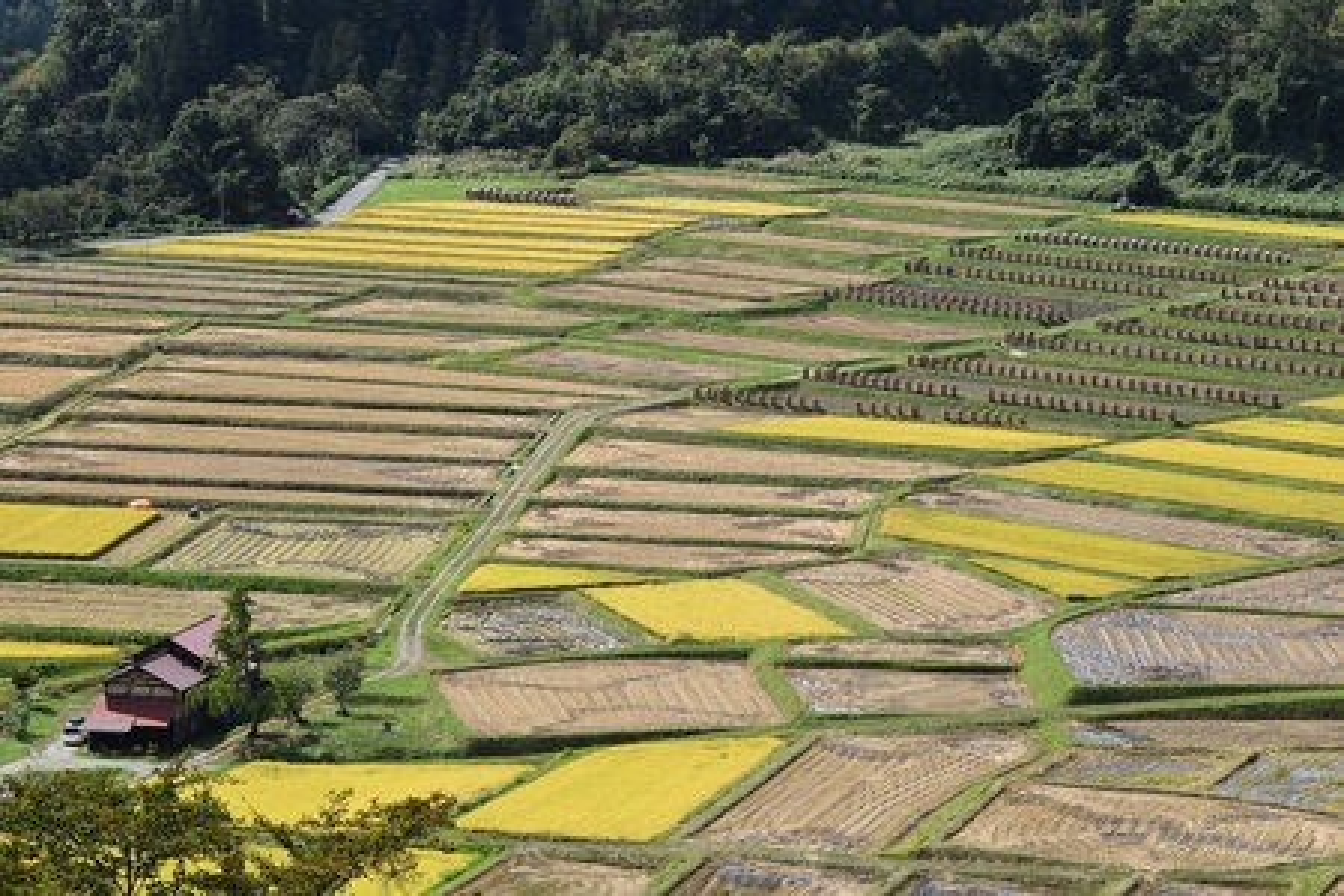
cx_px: 672
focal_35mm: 128
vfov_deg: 10.8
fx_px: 4760
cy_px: 448
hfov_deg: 16.1
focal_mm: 85
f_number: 10
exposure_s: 1/400
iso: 200
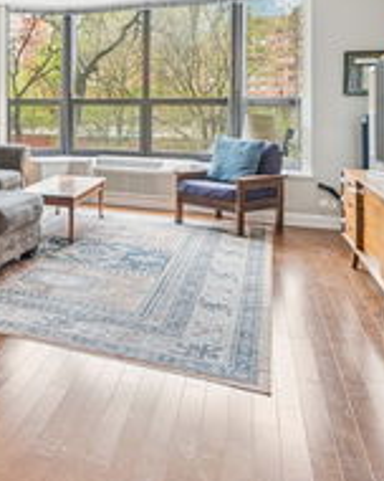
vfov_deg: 46.6
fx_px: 540
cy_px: 134
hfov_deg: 34.1
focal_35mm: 38
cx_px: -35
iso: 400
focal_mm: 16
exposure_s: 1/60
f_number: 8
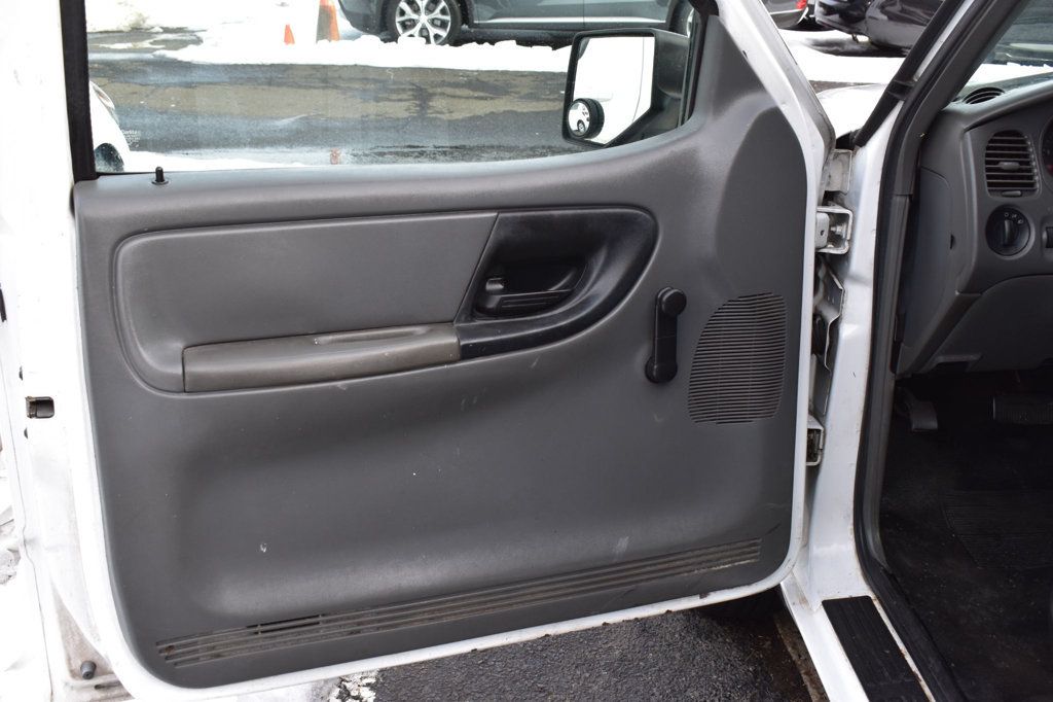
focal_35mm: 36
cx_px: 526
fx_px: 1053
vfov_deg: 36.8
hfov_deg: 53.1
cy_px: 351
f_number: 9
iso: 400
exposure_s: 1/125
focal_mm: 24
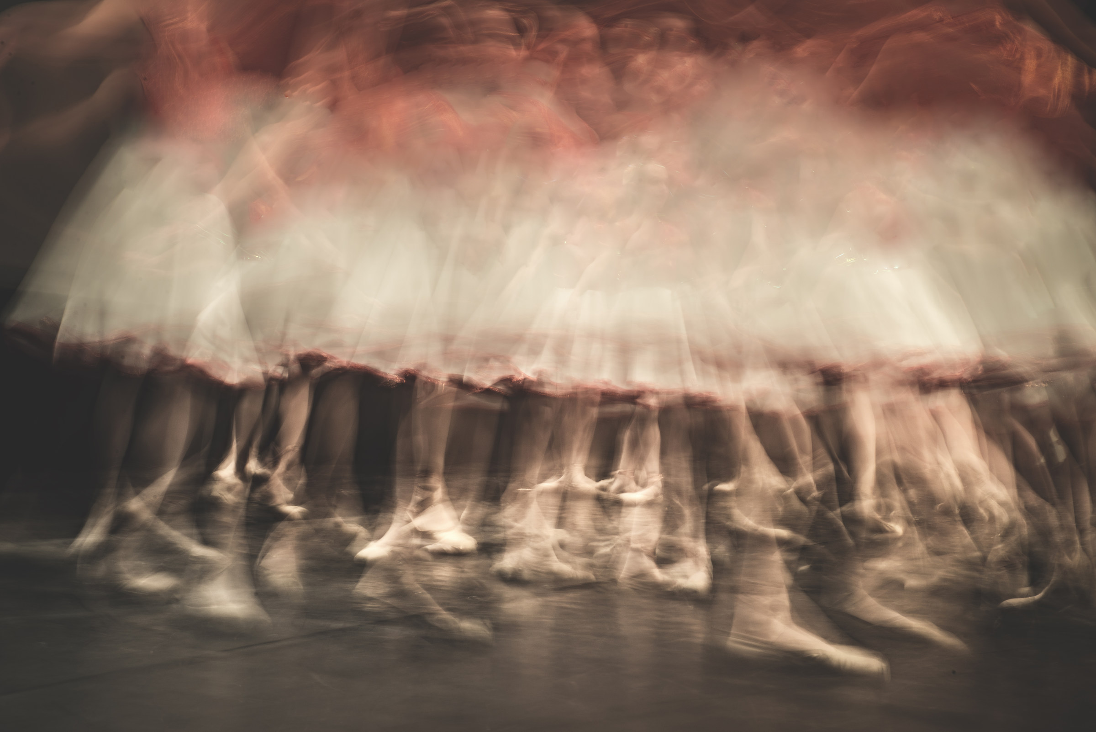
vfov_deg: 33.4
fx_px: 1218
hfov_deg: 48.4
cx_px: 548
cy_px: 366
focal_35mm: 40
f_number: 22
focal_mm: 40
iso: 100
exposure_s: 1.3
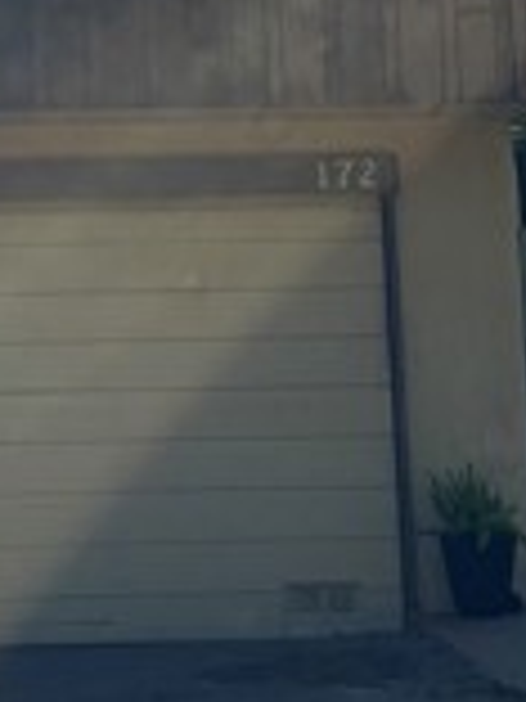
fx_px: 2168
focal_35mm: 107
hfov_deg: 13.8
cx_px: 130
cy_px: -40
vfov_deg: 17.8
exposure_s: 1/1499
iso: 50
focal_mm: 5.96
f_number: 1.6
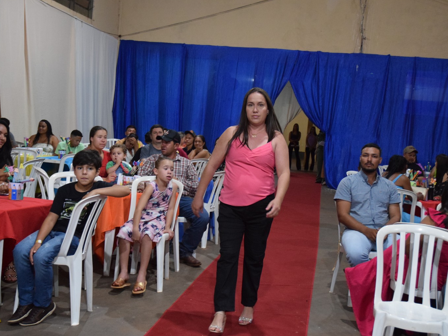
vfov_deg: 33.2
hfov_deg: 43.3
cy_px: 179
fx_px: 564
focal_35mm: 44
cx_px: 214
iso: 2800
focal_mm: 25
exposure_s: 1/60
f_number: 3.8
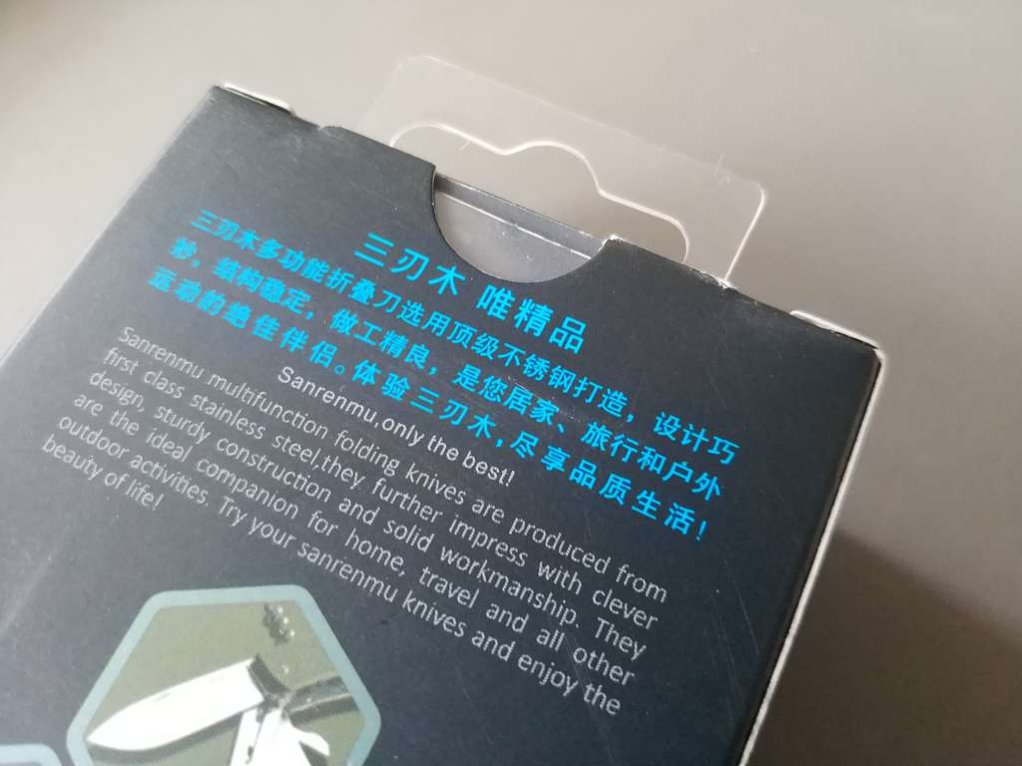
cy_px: 383
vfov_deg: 44.2
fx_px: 945
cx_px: 511
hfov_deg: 56.8
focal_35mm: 32
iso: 676
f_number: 2
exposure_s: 1/17
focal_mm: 4.5
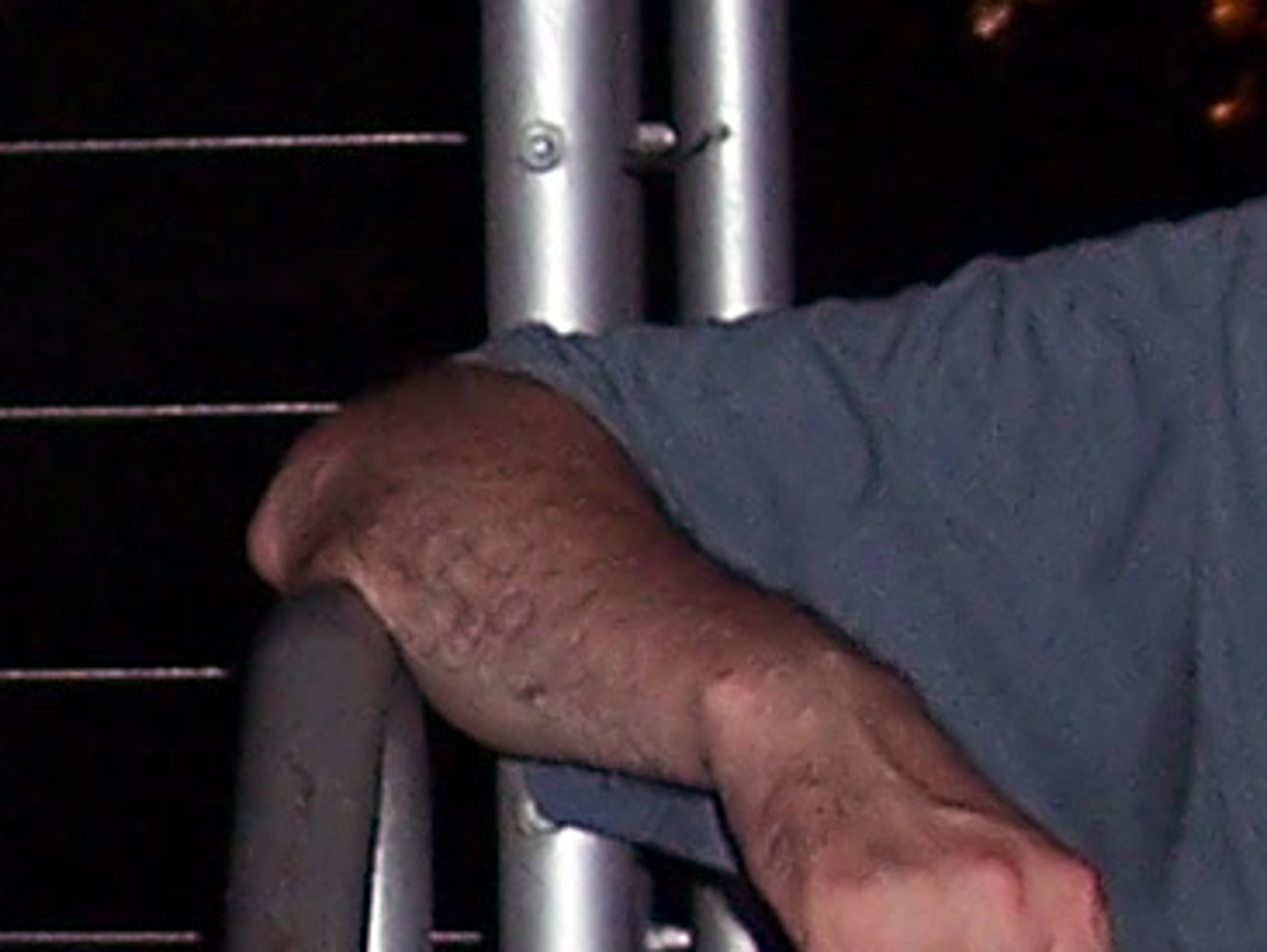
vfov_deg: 4.9
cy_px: 1187
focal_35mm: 304
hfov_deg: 6.4
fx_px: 11134
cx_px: -841
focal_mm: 8
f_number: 2.8
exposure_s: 1/60
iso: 100
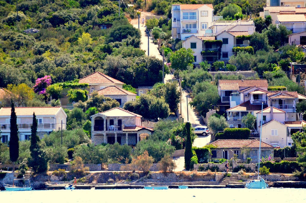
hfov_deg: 5.1
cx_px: 153
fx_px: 3434
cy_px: 102
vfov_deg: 3.4
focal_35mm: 405
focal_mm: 270
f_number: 5.6
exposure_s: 1/8000
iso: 5000
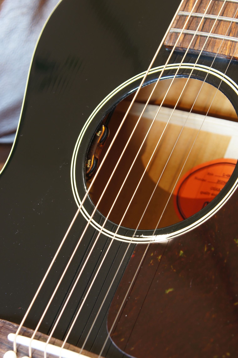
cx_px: 119
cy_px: 179
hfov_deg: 12.1
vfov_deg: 18.2
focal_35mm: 112
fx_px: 1118
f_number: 7.1
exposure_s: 1/2.5
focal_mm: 75
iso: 100
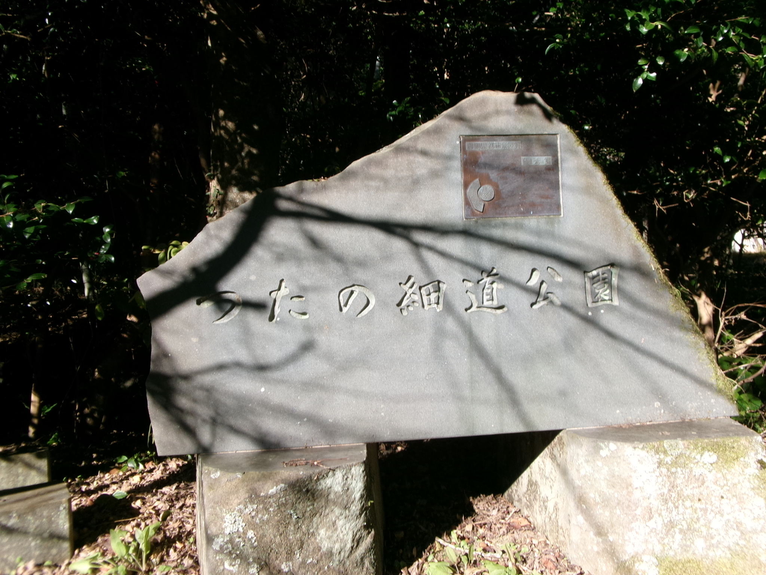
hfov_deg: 63.4
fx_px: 620
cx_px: 383
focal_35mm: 28
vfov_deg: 49.7
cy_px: 288
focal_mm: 5.1
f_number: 10.8
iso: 100
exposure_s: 1/60
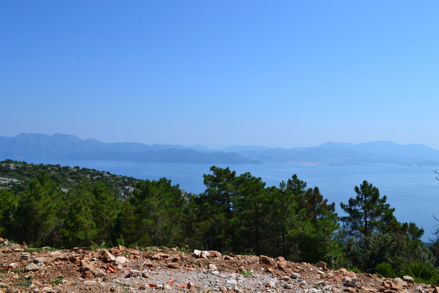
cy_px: 146
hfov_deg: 57.2
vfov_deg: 40.0
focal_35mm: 33
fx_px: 403
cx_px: 220
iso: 400
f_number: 11
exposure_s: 1/400
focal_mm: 22
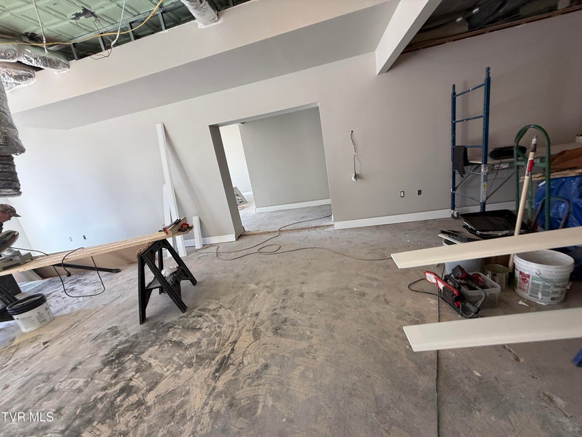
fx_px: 235
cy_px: 218
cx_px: 291
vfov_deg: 85.7
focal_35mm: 14
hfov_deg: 102.1
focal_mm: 2.22
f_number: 2.2
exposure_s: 1/99
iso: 100
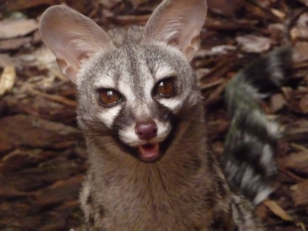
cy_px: 116
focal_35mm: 265
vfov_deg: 5.6
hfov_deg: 7.5
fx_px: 2358
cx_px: 154
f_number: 4.8
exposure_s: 1/50
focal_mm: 27.1
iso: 800
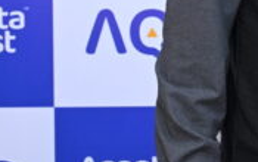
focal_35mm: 179
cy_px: -113
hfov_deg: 10.9
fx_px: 1261
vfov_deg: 7.2
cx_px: 460
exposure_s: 1/160
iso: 800
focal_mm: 44
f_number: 6.3
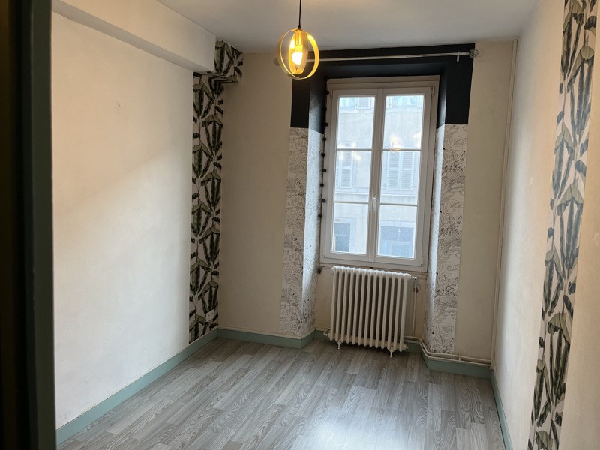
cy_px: 225
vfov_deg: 53.1
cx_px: 300
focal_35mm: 26
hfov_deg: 67.3
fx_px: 451
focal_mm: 5.1
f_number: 1.6
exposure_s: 1/100
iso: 100
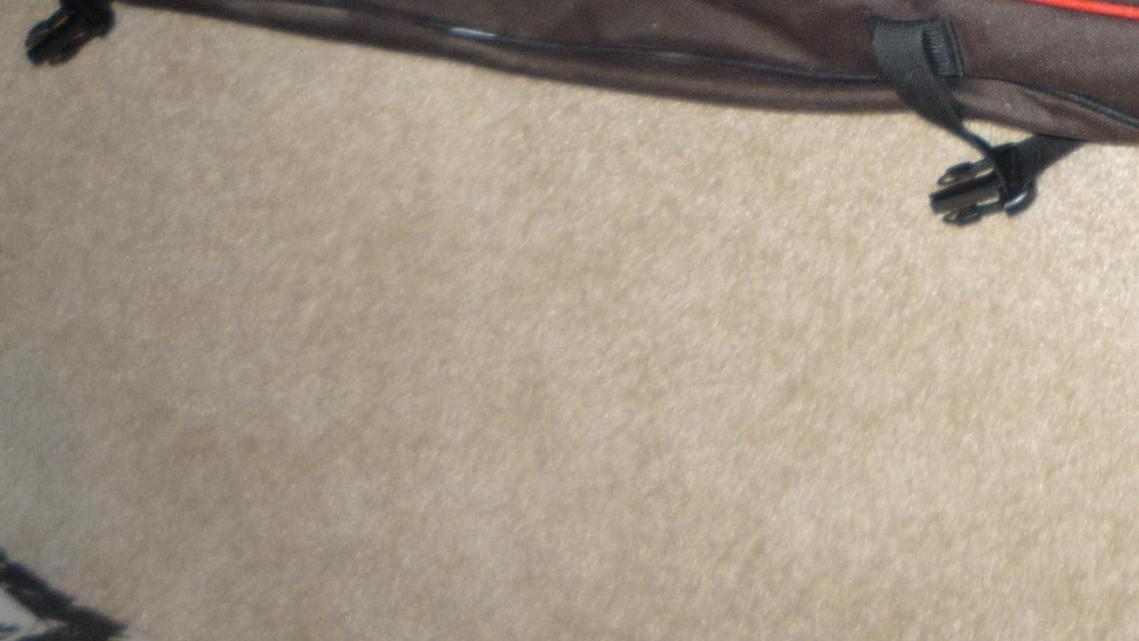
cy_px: -415
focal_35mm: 87
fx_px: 2628
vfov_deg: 12.9
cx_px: 1319
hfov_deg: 22.7
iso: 100
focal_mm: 5.2
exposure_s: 1/30
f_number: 3.3
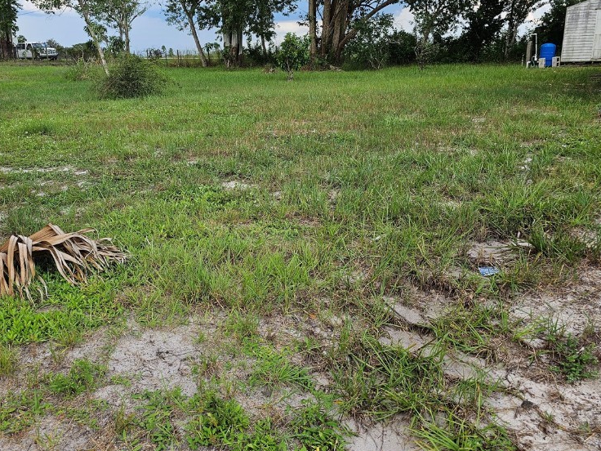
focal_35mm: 32
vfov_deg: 44.1
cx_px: 252
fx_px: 556
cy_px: 214
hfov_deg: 56.5
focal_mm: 6.3
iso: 10
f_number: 1.7
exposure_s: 1/169
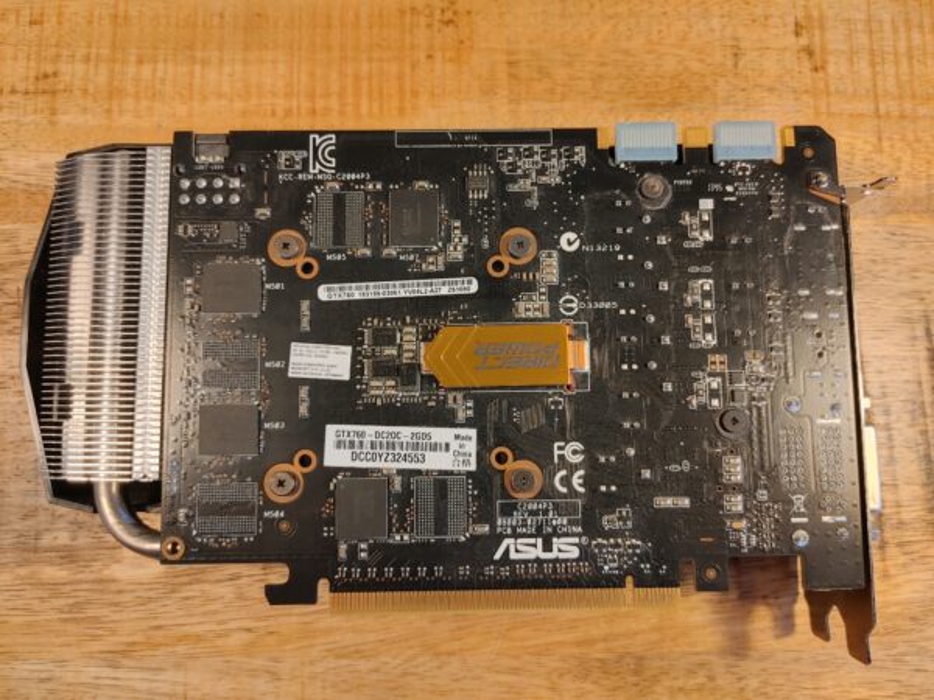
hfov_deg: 67.3
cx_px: 467
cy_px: 350
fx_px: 702
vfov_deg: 53.1
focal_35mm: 26
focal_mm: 4.81
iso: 200
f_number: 1.8
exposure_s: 1/100
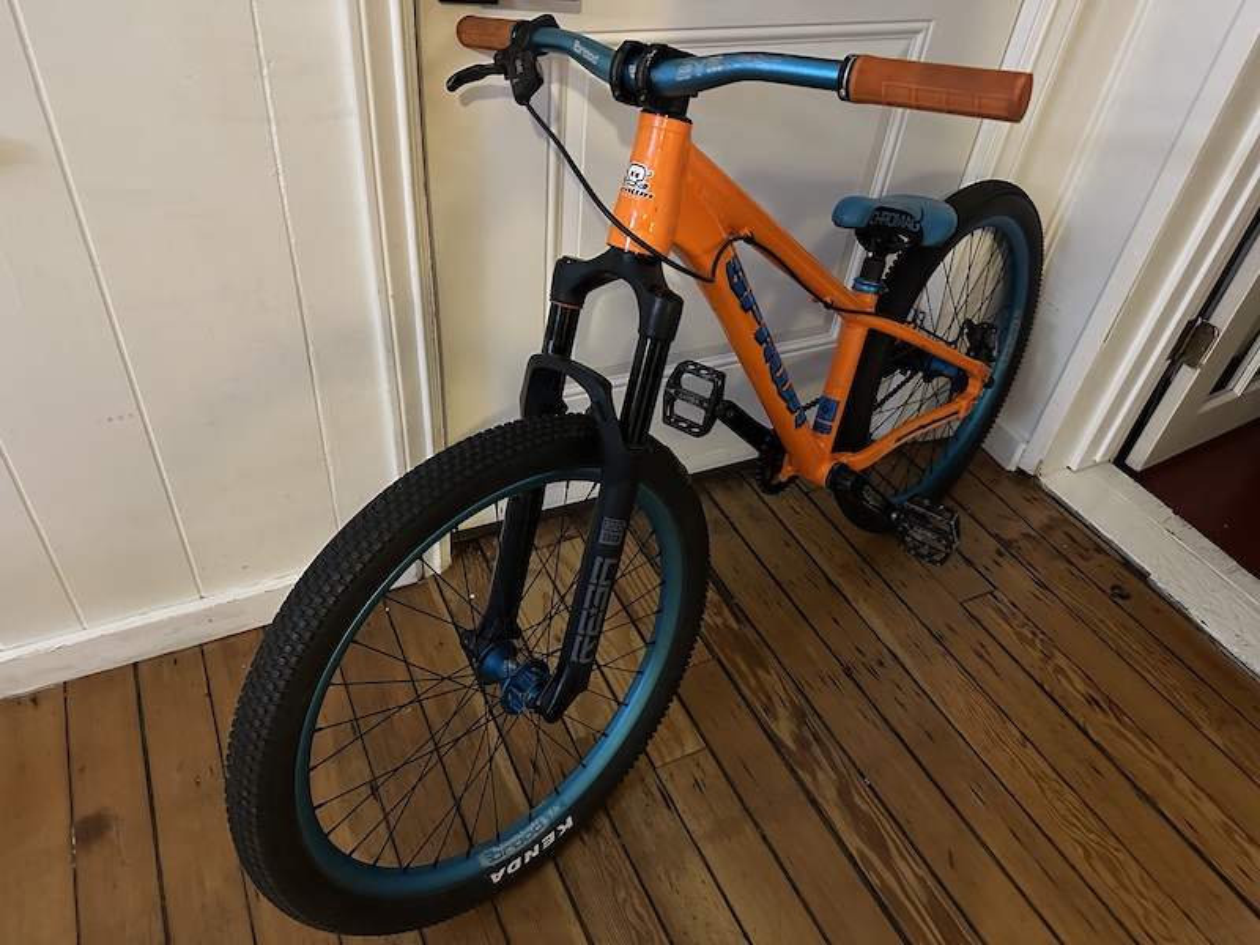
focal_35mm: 24
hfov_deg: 71.6
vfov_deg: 56.8
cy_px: 472
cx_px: 630
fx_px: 874
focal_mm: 6.86
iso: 1000
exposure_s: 1/30
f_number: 1.78
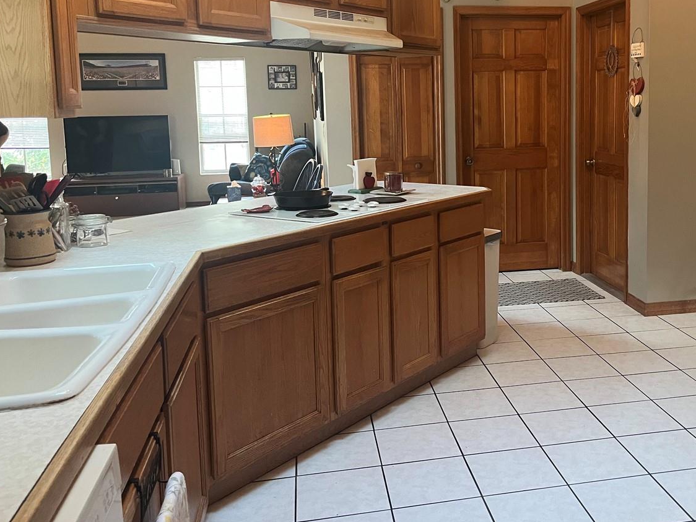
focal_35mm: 37
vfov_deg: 38.3
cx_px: 480
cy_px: 177
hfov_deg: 49.0
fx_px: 744
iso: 320
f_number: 1.6
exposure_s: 1/60
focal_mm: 5.1
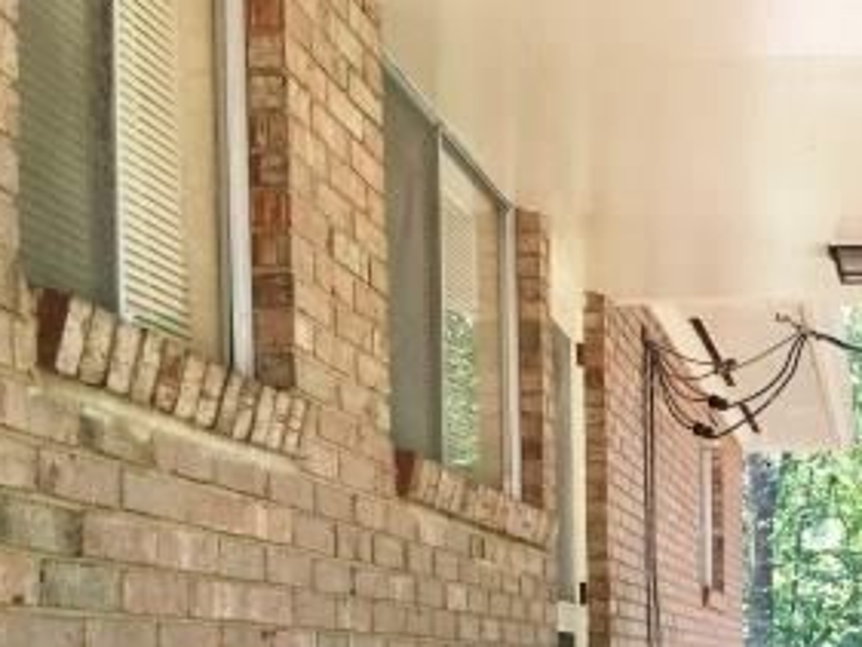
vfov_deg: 21.3
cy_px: 681
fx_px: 1644
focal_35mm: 66
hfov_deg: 27.6
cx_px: 865
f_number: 2.2
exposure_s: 1/60
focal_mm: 4.15
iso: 25
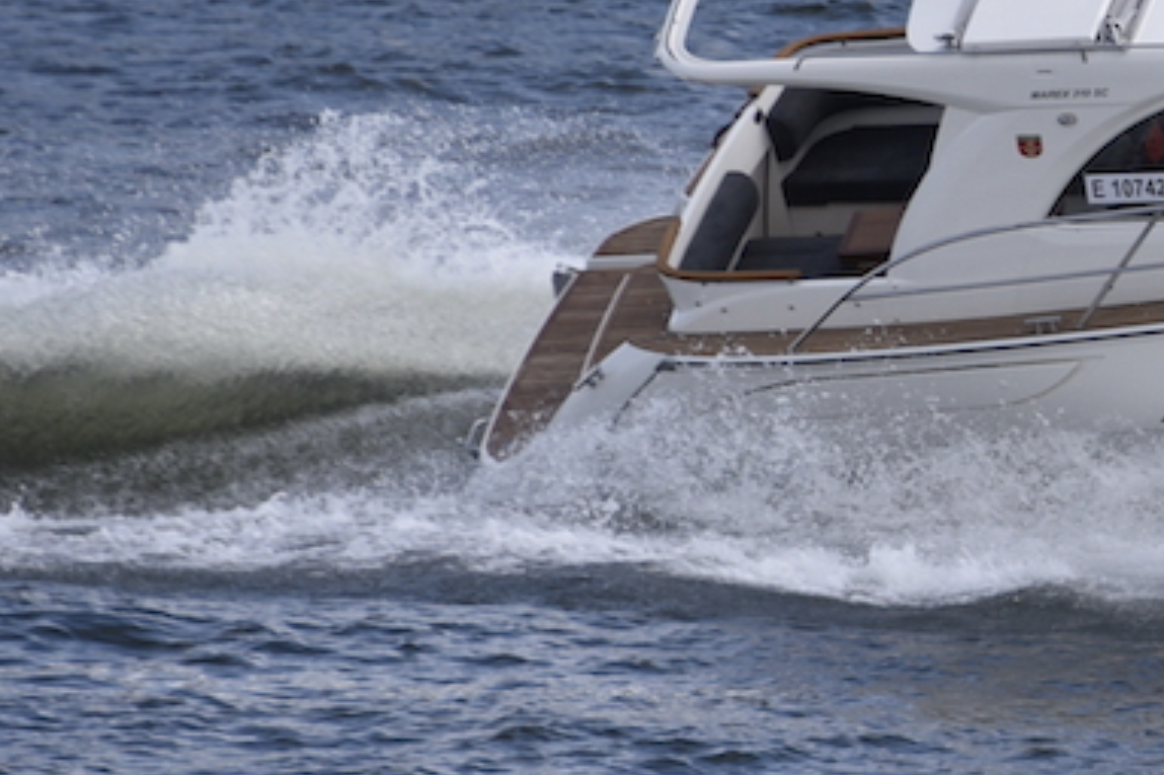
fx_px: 24852
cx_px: 1580
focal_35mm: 769
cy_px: 195
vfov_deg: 1.8
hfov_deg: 2.7
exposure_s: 1/1600
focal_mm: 230
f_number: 5.6
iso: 400
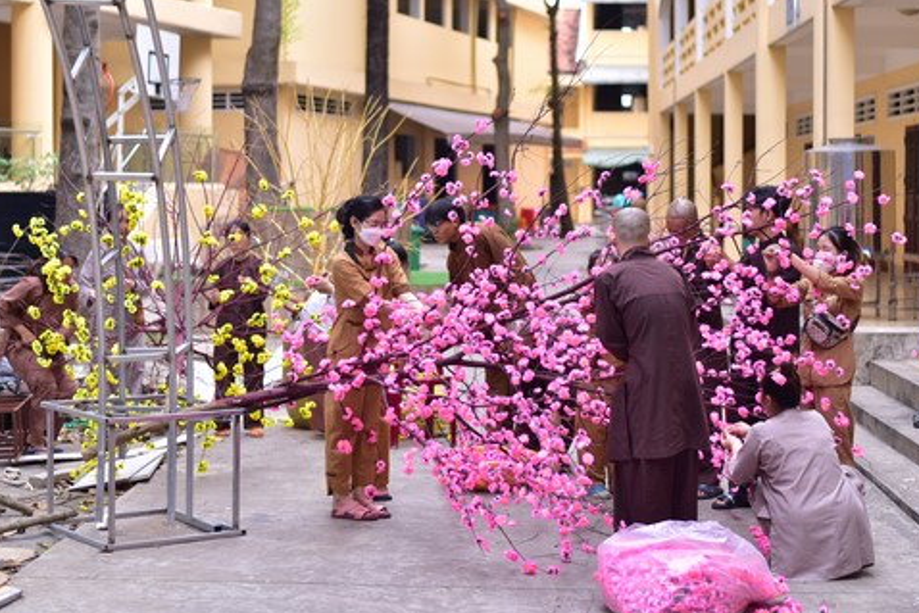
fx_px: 1736
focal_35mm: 68
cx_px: 492
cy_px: 213
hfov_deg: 29.6
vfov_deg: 20.0
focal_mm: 50
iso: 100
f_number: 2
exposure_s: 1/400
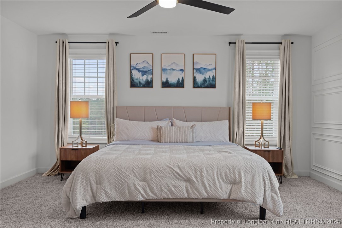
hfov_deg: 62.8
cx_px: 171
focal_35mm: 30
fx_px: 280
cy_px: 114
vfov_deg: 44.3
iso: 250
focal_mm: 29.5
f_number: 8
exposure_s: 1/1.25
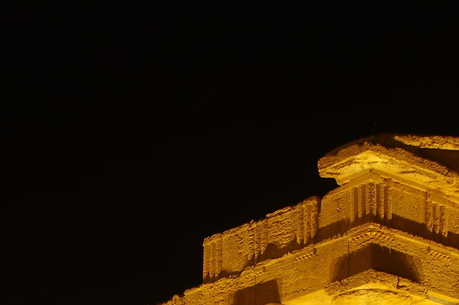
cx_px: 181
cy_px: 450
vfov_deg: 9.3
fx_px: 1821
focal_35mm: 143
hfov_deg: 14.4
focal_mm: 26
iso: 100
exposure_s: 13
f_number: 7.1
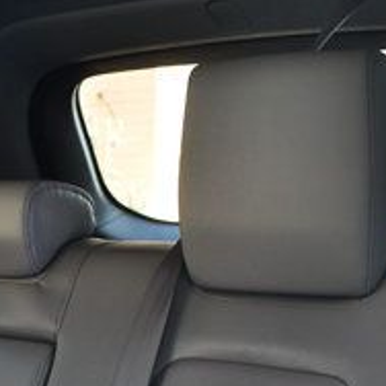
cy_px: 422
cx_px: 80
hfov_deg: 19.7
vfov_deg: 19.2
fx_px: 1098
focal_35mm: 87
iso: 800
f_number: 3.5
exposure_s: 1/160
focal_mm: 20
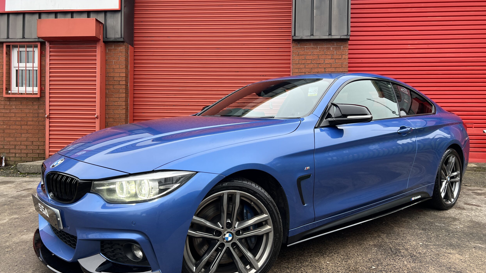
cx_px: 243
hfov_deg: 66.1
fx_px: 374
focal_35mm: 29
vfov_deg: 40.2
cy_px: 144
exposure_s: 1/121
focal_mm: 5.7
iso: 64
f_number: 1.5
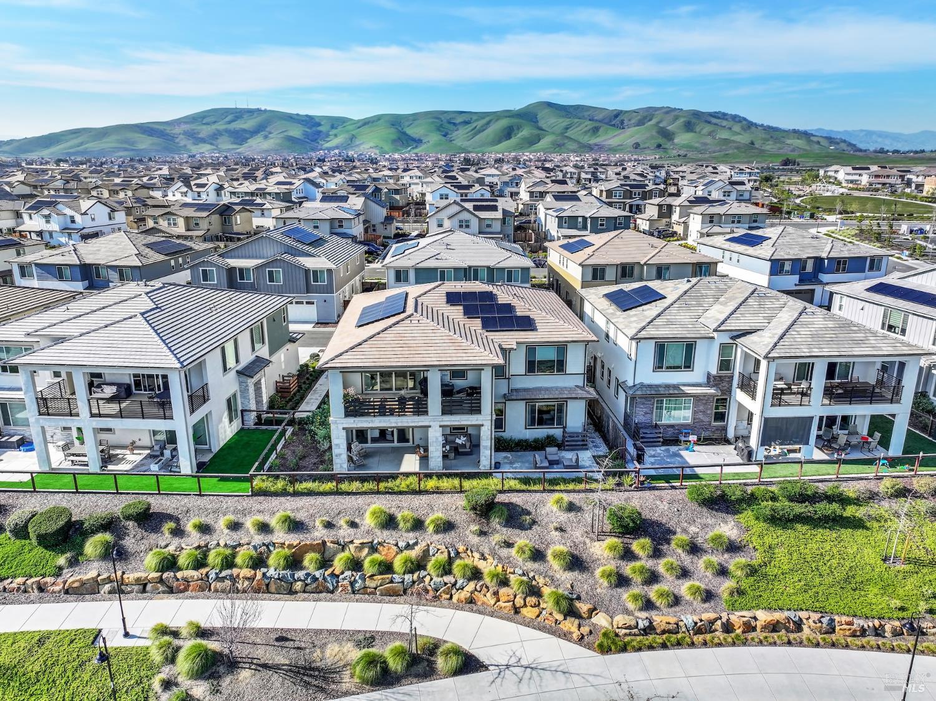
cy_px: 350
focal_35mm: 24
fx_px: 649
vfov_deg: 56.8
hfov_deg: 71.6
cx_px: 468
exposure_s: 1/1600
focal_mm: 12.3
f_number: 2.8
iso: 220
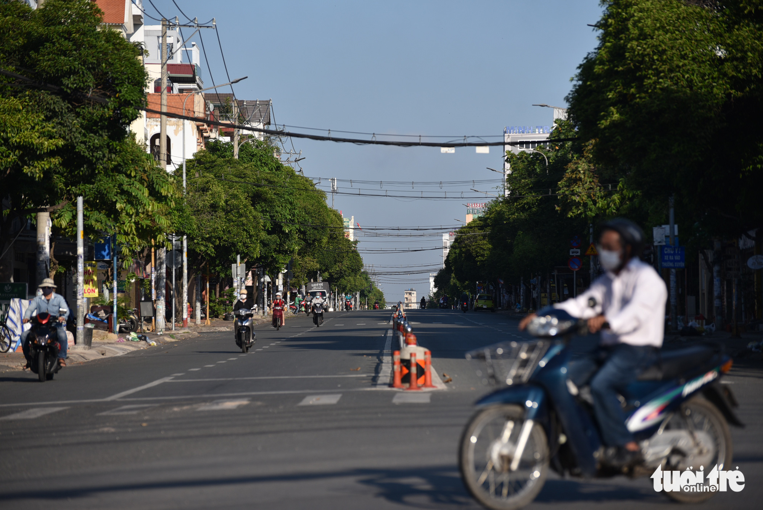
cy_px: 255
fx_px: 2968
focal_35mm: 140
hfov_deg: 14.6
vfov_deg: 9.8
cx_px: 382
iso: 100
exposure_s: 1/1250
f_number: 4.8
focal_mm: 140
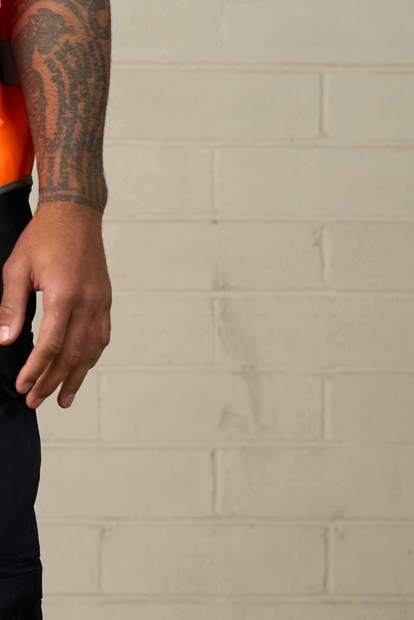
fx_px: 2621
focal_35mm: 152
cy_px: 239
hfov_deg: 8.9
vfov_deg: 13.5
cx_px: -159
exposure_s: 1/160
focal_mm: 35
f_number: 3.5
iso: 400
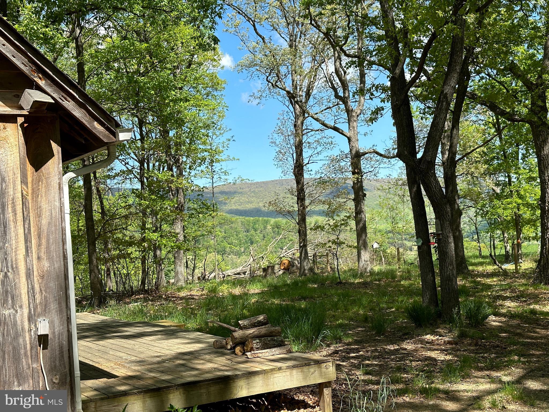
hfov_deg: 39.7
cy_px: 206
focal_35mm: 48
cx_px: 274
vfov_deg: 30.3
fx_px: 761
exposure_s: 1/1992
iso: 64
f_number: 1.78
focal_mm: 6.86
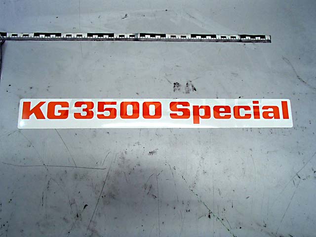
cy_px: 118
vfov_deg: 49.7
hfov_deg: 63.4
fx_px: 256
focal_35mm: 28
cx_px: 158
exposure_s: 1/30
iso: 400
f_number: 3.9
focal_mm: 5
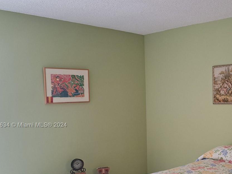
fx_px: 308
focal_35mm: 46
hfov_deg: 38.9
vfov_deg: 31.1
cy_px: 125
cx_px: 200
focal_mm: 5.23
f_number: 1.8
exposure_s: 1/40
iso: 250
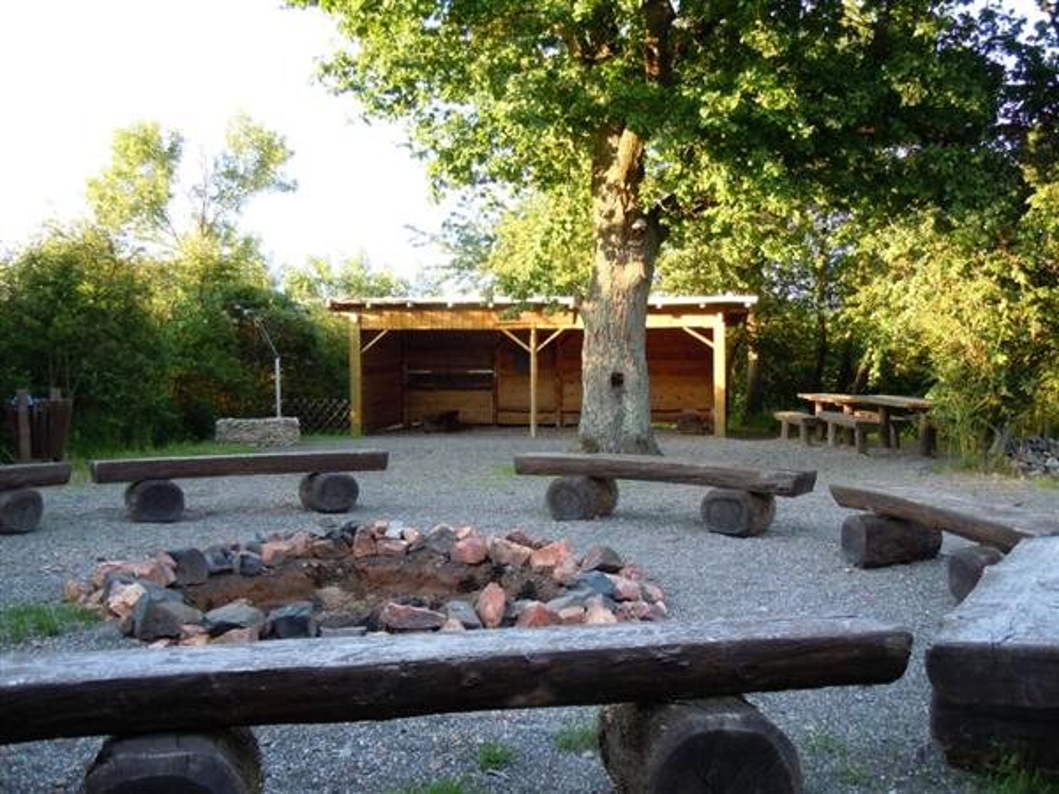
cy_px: 397
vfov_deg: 41.8
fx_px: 1040
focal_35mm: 34
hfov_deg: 54.0
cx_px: 530
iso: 160
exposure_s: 1/60
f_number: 3.6
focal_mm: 6.2
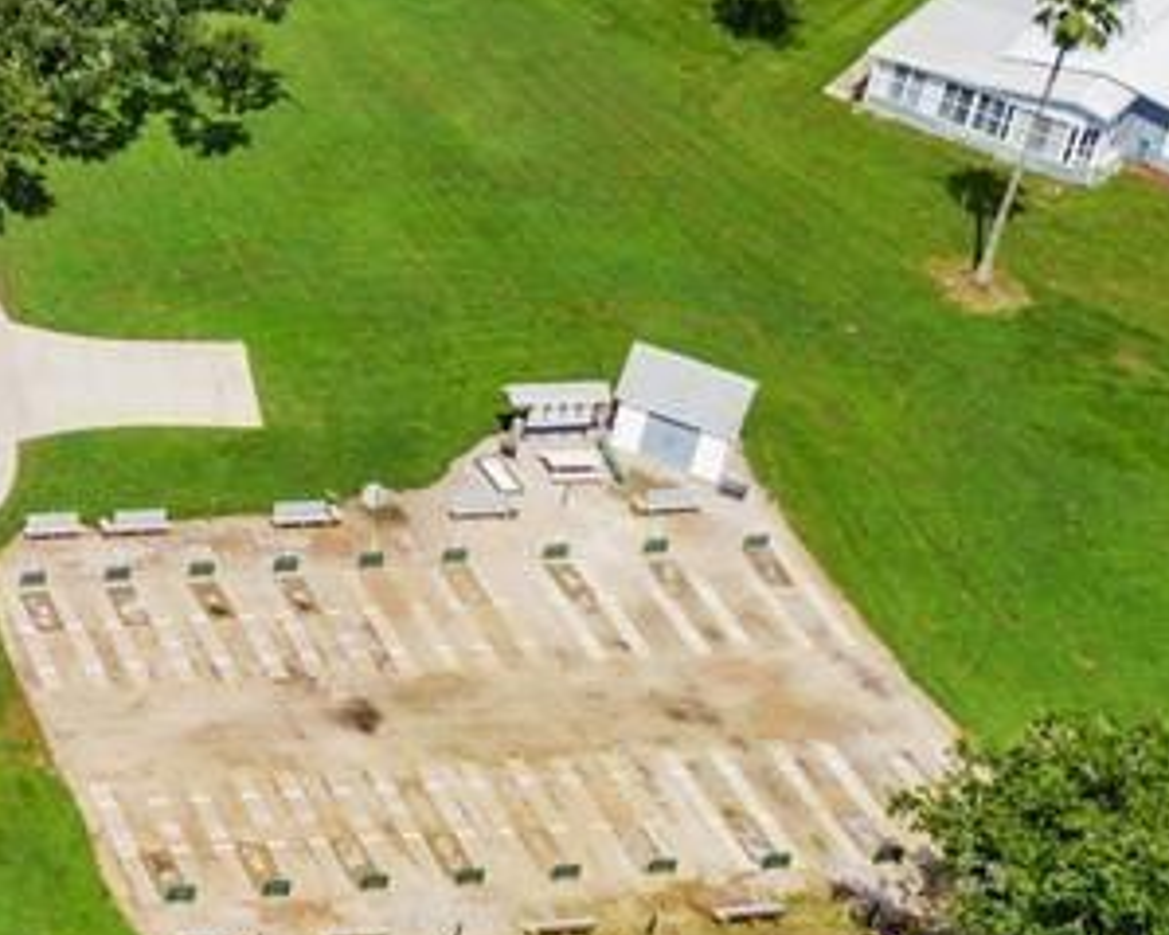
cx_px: -758
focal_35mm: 87
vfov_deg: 17.1
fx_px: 3009
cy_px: -76
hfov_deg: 18.5
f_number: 2.2
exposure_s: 1/2000
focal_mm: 4.73
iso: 100
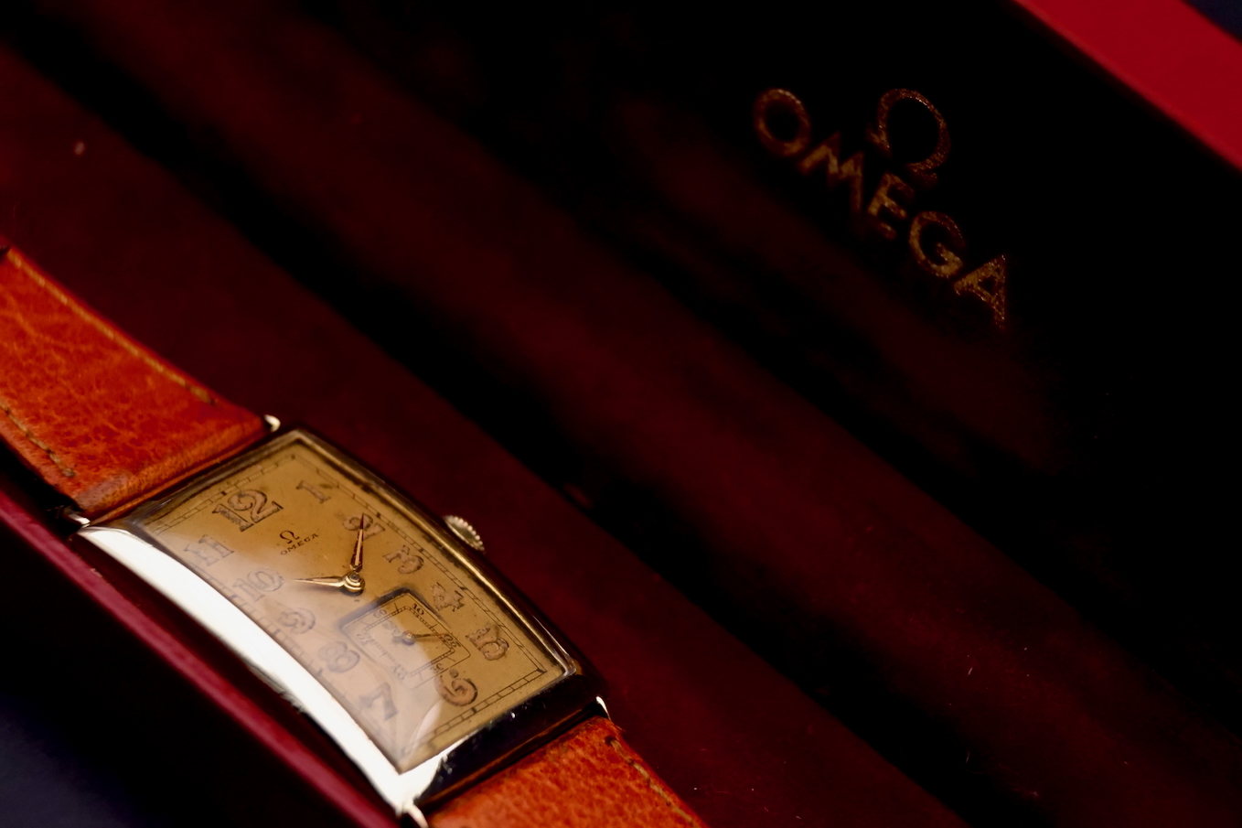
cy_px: 414
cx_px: 621
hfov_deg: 15.9
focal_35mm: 129
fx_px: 4450
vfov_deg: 10.6
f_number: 6.4
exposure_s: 1/4000
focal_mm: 86
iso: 6400
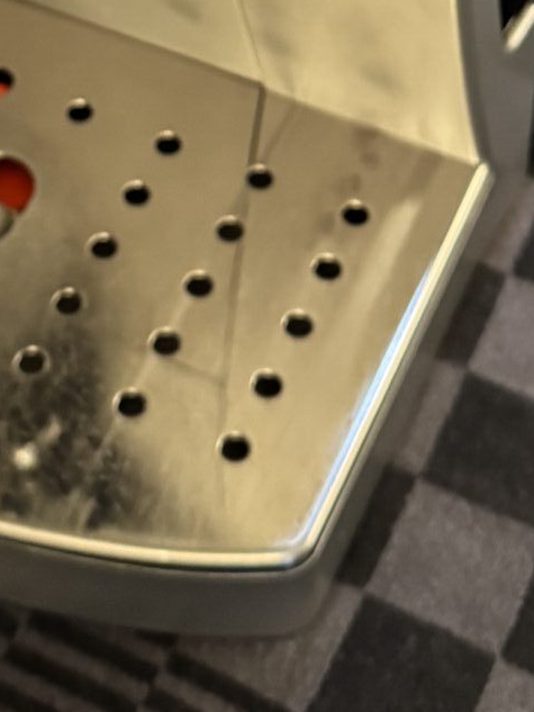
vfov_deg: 18.2
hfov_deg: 15.2
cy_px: -319
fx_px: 1994
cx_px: 178
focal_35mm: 97
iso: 800
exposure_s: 1/33
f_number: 1.78
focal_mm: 6.76
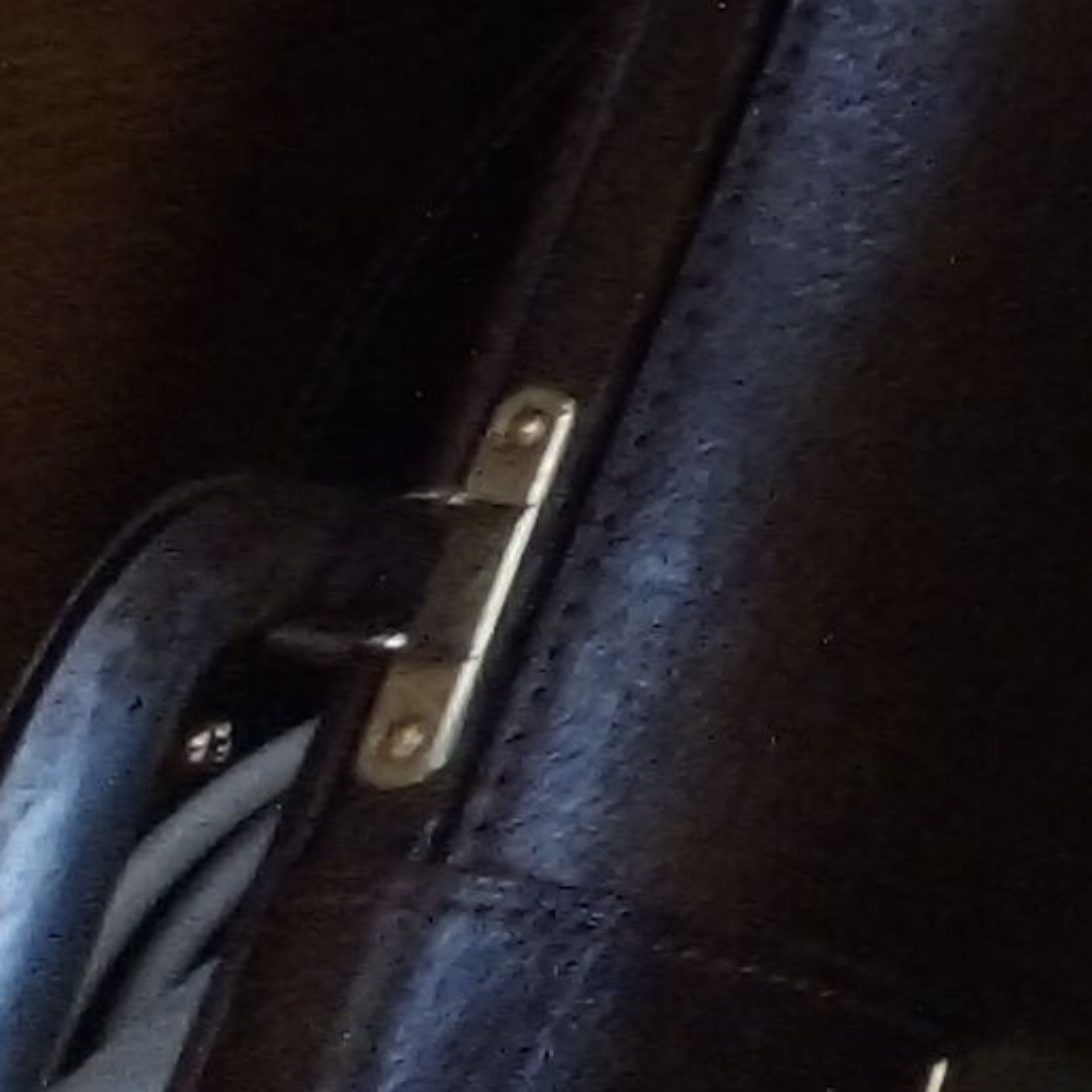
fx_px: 7138
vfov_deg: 8.1
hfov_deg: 6.8
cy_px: -1514
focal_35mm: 200
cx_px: 4406
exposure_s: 1/14.3
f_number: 2.2
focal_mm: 4.52
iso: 210
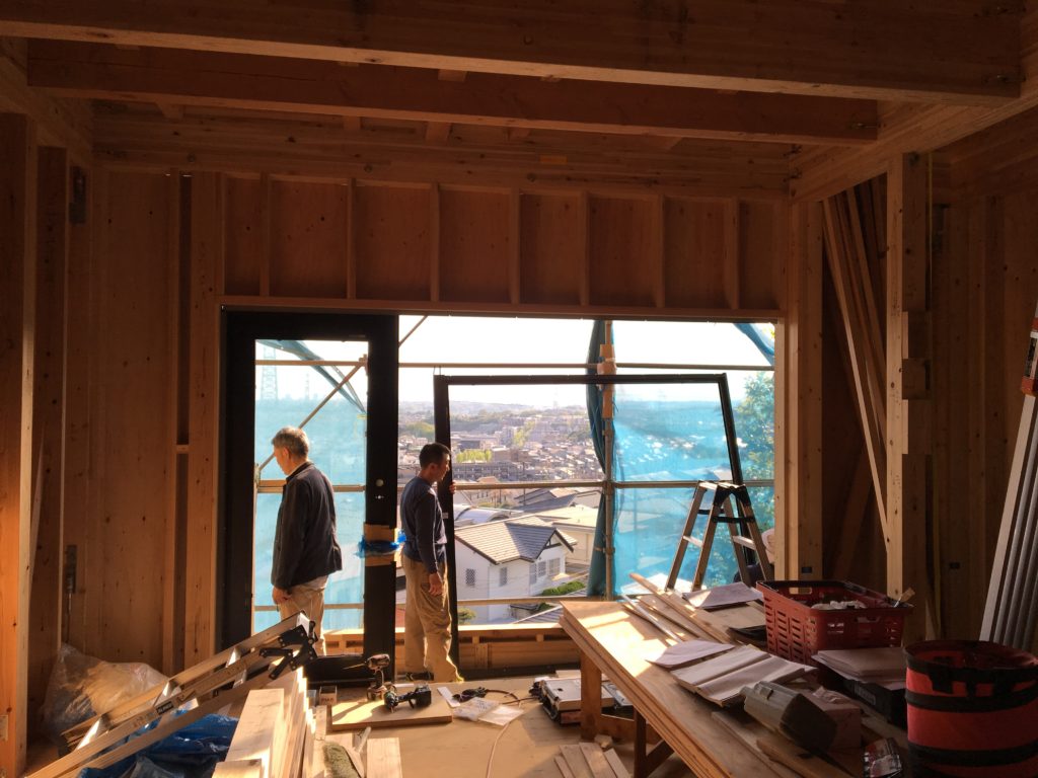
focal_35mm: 29
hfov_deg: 61.7
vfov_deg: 48.2
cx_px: 519
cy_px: 389
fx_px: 870
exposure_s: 1/382
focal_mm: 4.15
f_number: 2.2
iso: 25
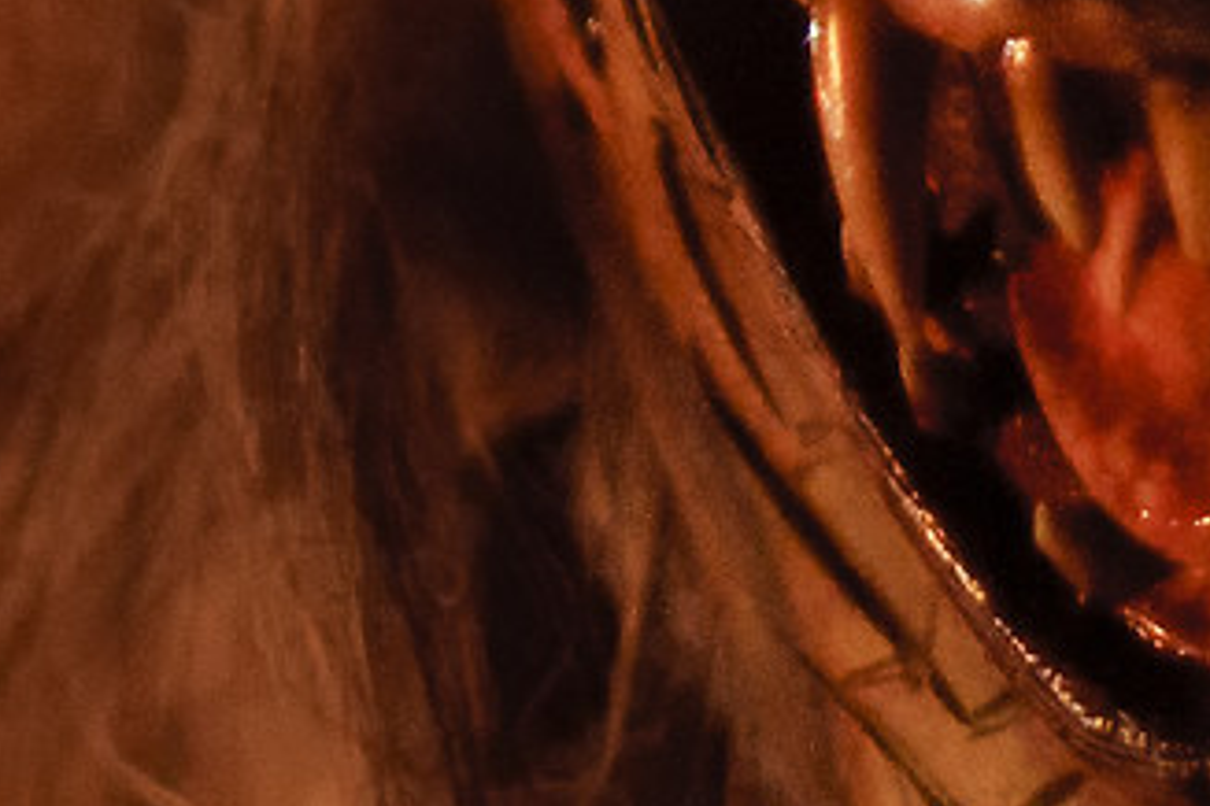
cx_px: 178
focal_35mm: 367
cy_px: -1285
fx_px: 12334
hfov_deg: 5.6
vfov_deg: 3.7
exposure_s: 1/125
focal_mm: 50
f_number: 1.2
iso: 2000
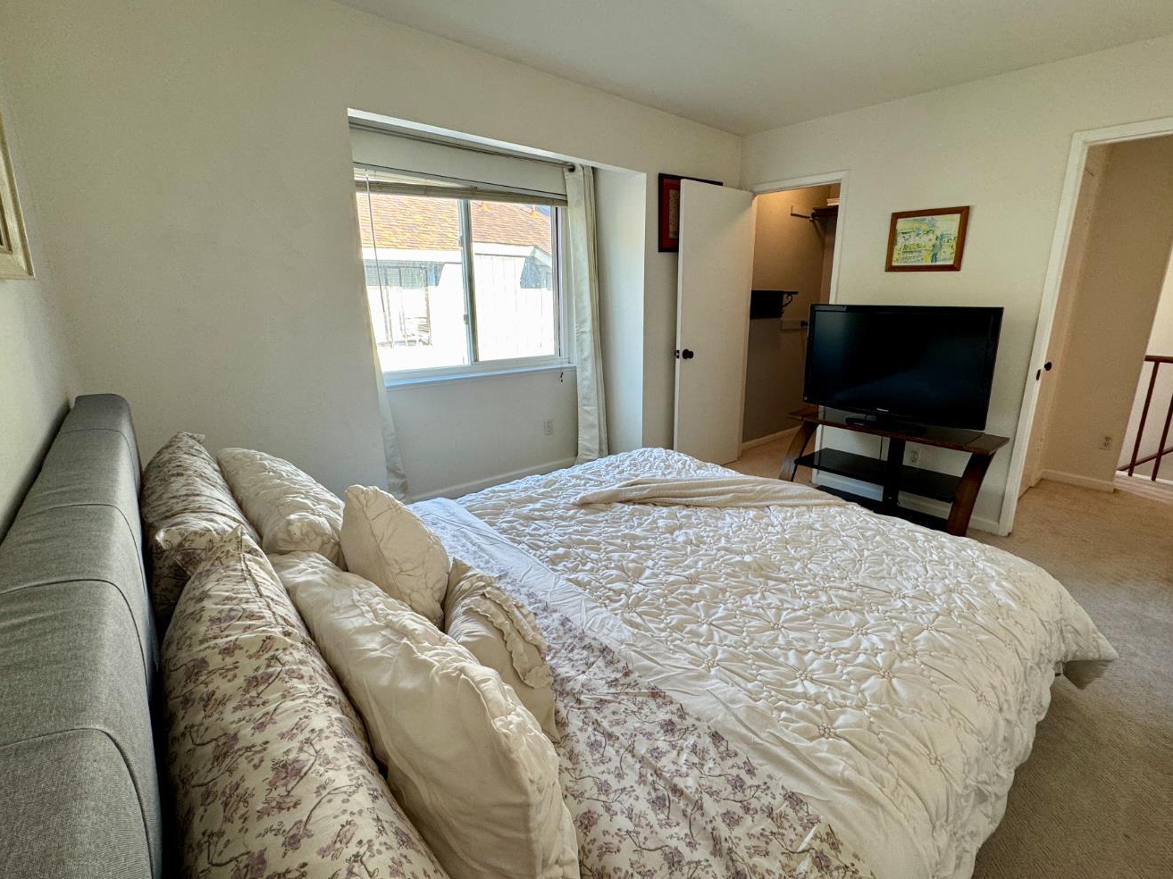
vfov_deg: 78.1
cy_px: 424
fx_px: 542
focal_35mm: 16
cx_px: 640
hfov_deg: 94.3
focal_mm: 2.22
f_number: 2.2
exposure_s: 1/120
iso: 160
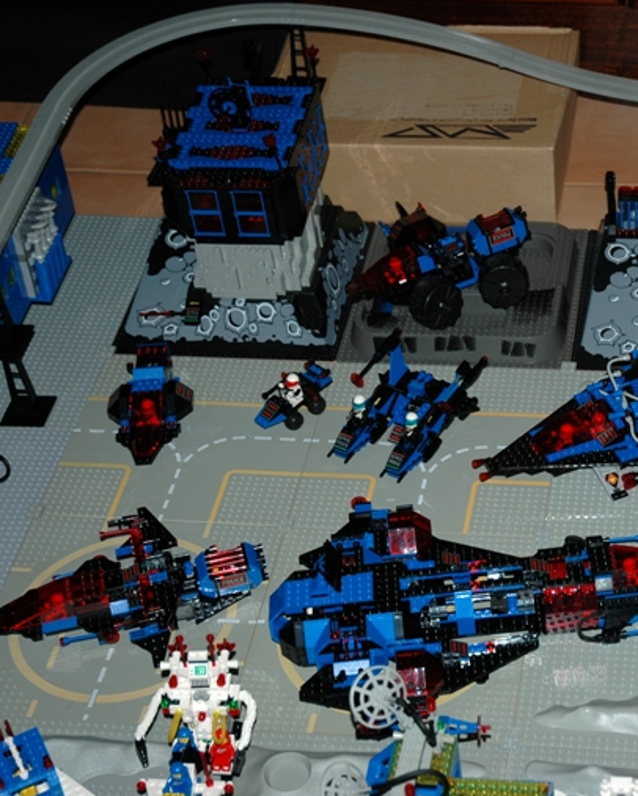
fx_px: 1911
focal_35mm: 81
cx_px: 534
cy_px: 396
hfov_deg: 18.7
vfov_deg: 23.6
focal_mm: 38
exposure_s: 1/60
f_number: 4.2
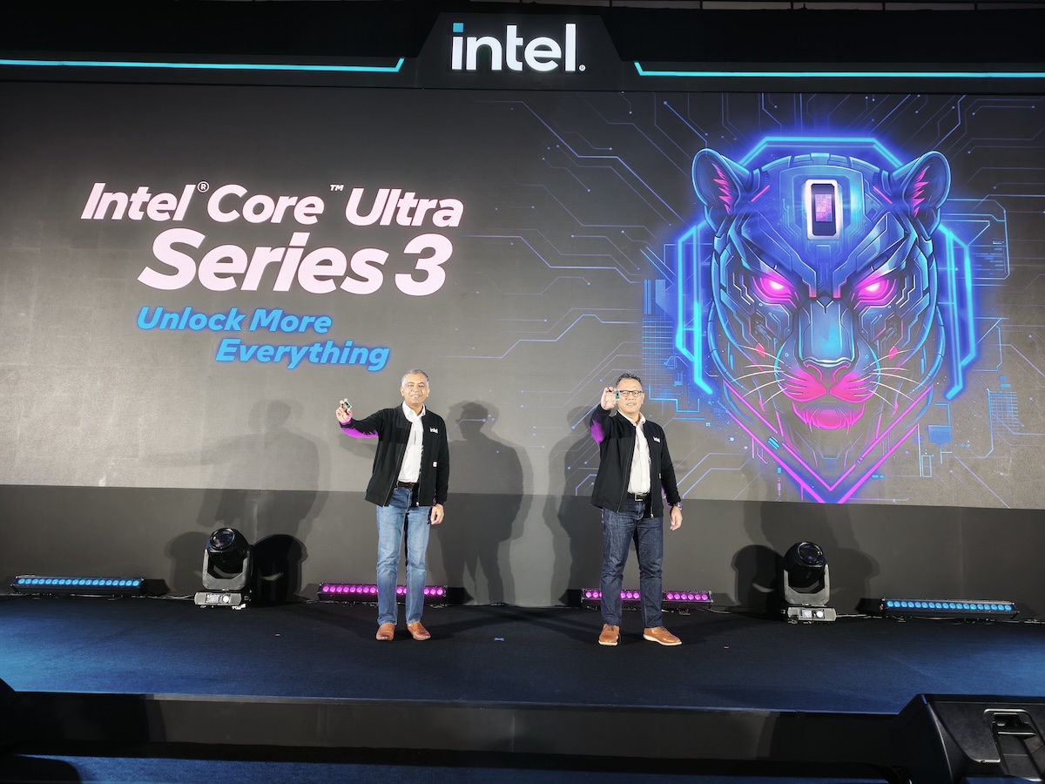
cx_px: 522
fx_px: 694
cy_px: 392
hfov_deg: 73.9
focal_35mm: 23
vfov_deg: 58.9
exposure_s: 1/47.9
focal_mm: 6.45
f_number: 1.62
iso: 400
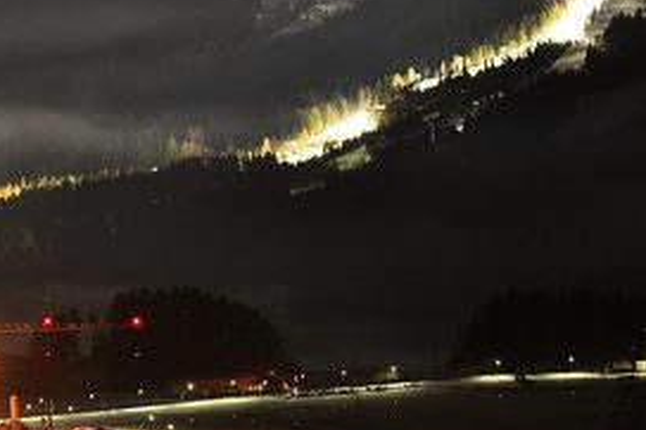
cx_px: -24
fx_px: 3676
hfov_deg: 10.0
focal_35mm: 205
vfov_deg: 6.7
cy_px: 133
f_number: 5.3
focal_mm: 62
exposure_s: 15
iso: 100
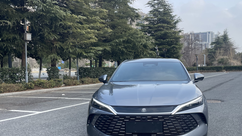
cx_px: 150
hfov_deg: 52.3
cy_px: 86
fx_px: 244
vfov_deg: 31.0
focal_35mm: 38
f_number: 1.6
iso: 32
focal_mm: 4.2
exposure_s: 1/572
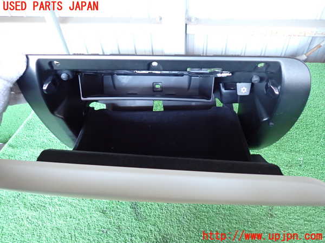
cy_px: 122
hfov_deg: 69.4
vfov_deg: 54.9
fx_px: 235
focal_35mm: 25
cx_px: 162
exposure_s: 1/30
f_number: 2
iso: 500
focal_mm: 4.5
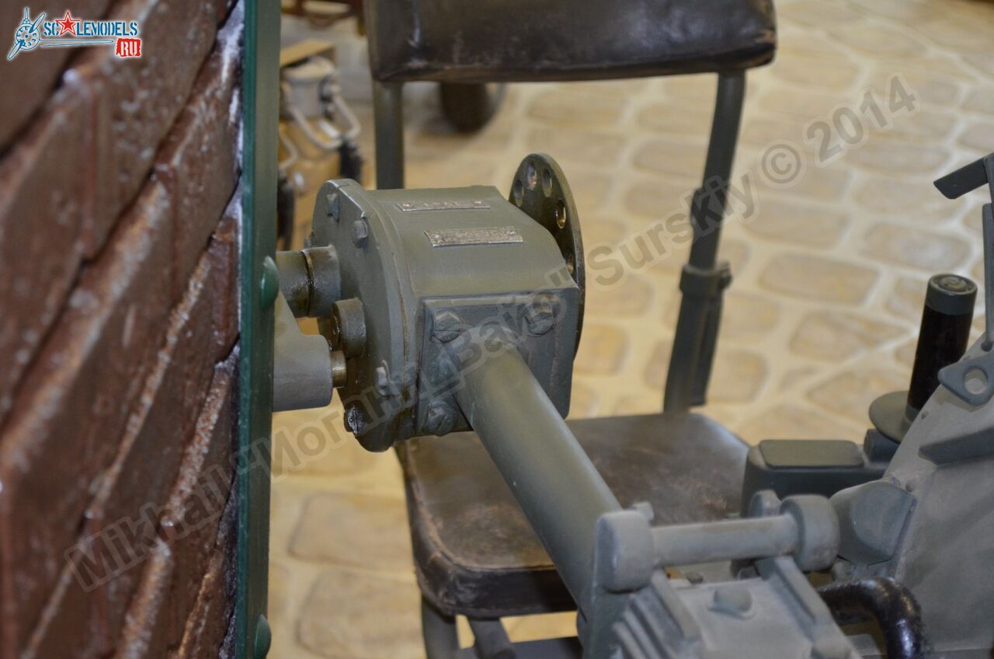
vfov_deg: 16.5
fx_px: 2273
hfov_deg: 24.7
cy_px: 330
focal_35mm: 82
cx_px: 497
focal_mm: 55
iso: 1250
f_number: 5.6
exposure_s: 1/60
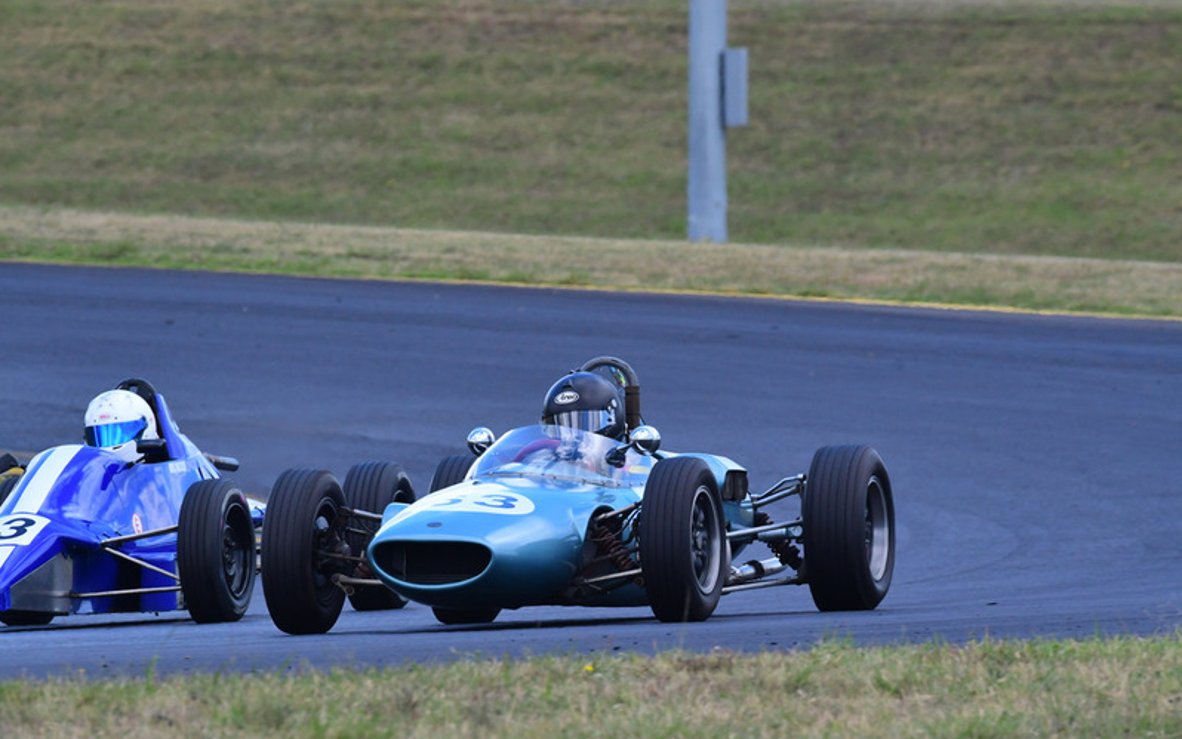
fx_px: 19266
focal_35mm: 598
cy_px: 387
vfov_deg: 2.2
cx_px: 591
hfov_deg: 3.5
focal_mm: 390
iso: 1000
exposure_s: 1/640
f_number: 11
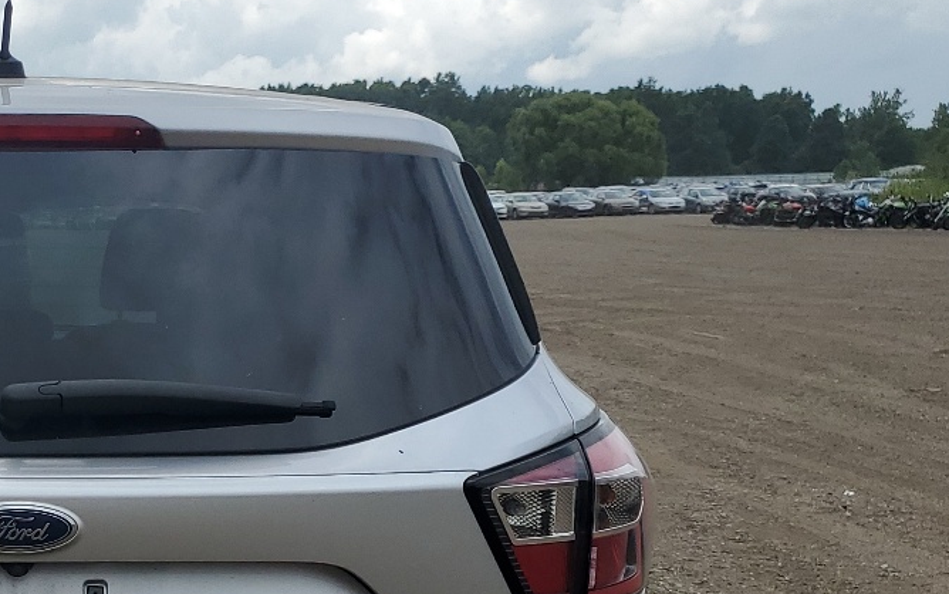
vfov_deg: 19.3
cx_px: -3
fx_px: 1708
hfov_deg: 29.0
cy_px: 558
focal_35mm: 66
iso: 50
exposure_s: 1/3333
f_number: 1.5
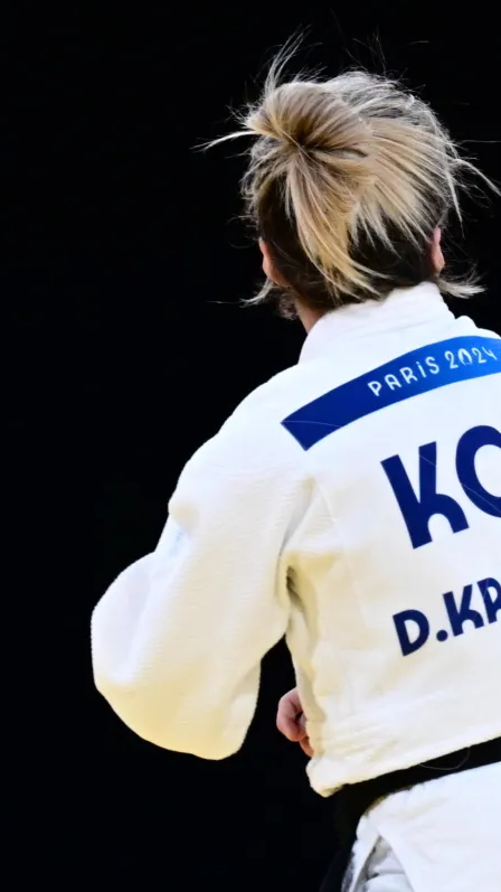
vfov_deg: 6.2
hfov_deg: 3.5
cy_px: 447
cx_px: 560
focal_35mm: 347
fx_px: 8199
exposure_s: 1/1000
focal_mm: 220
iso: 3200
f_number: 6.3
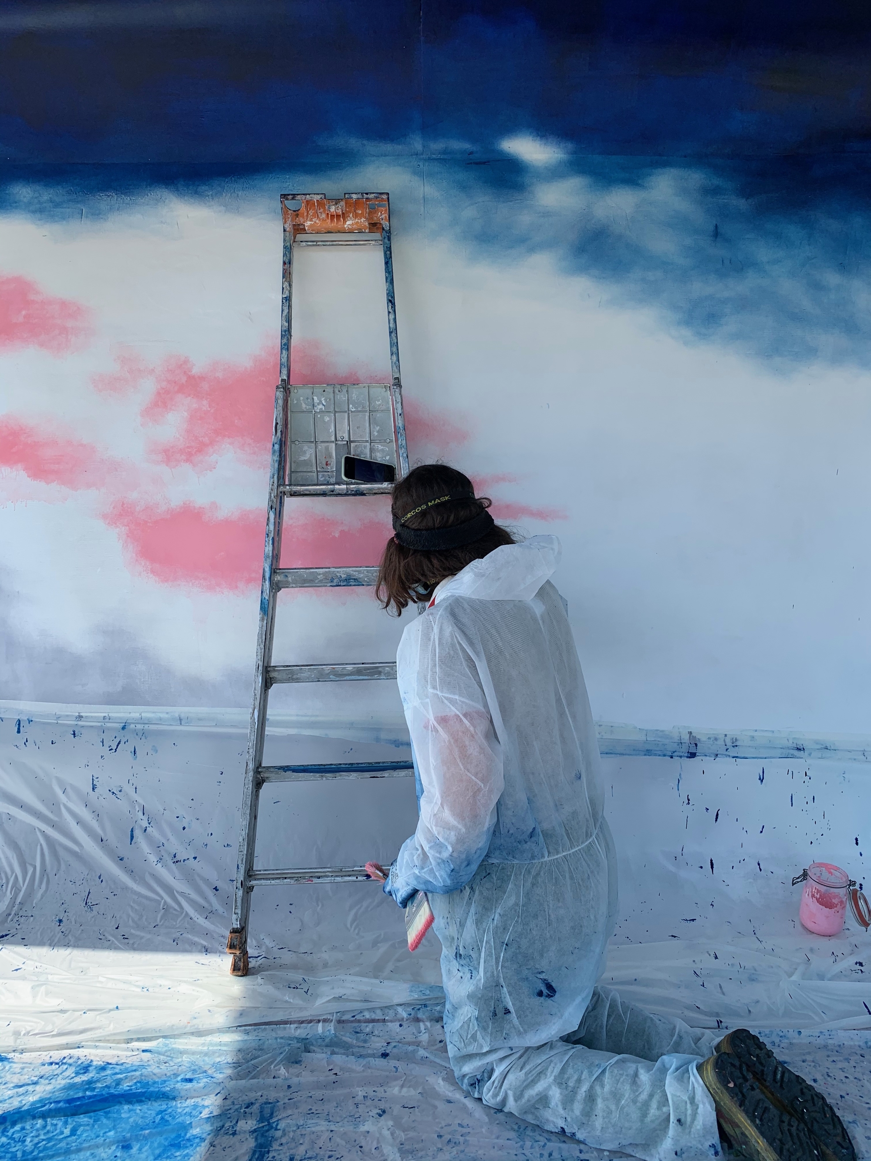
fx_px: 872
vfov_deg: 67.3
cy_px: 580
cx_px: 436
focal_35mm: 26
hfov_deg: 53.1
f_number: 1.8
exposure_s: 1/722
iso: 25
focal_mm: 4.25
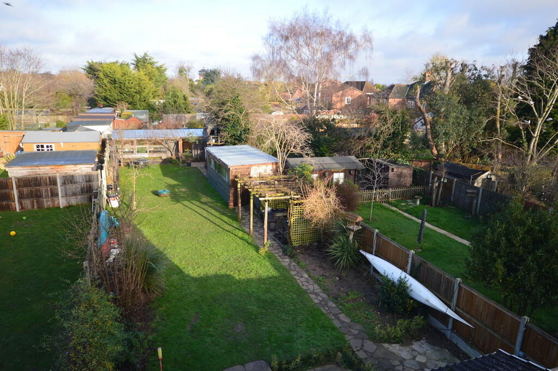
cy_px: 186
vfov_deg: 53.1
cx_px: 279
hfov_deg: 73.8
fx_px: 372
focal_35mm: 24
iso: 100
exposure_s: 1/100
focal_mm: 16
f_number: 5
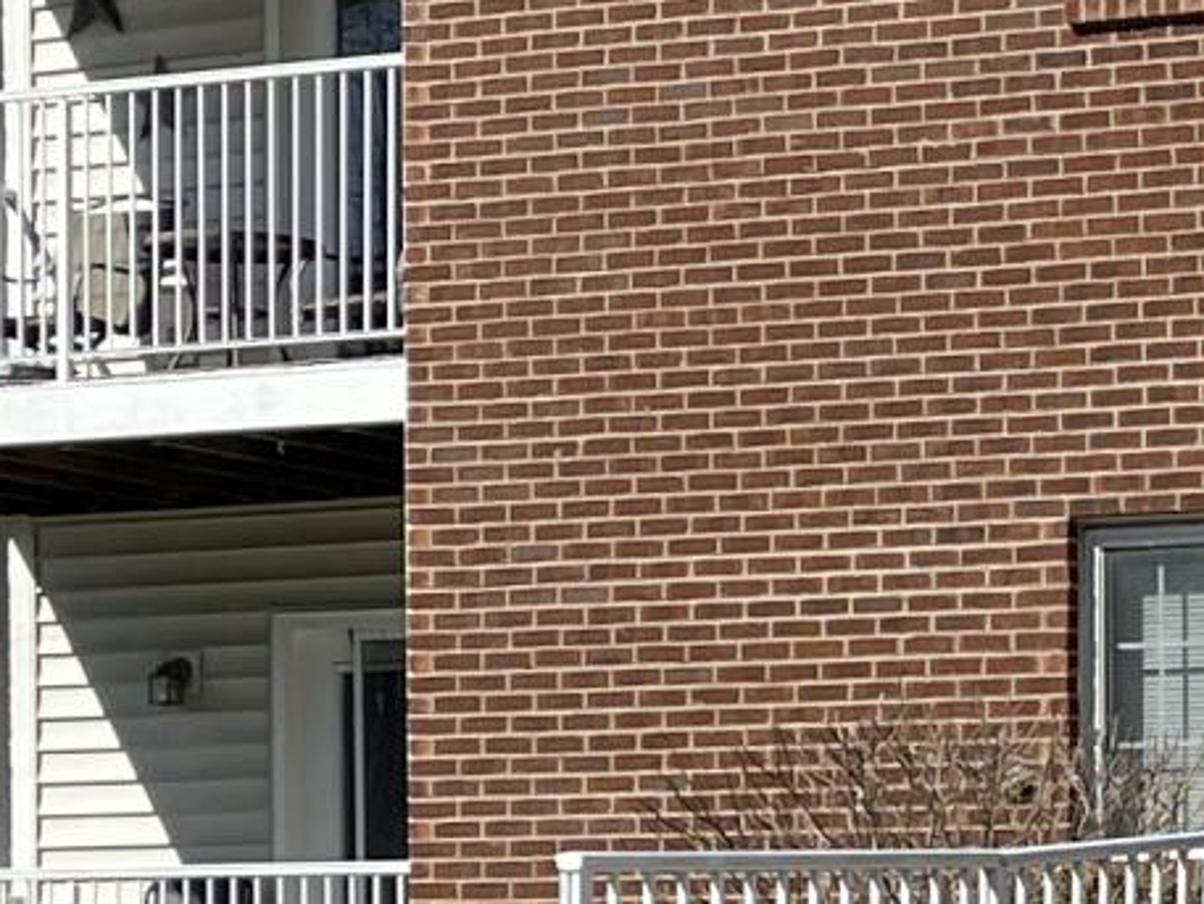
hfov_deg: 11.7
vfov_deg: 8.9
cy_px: 1160
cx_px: 1560
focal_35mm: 164
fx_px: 5706
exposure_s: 1/4049
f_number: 1.6
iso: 32
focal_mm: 5.1
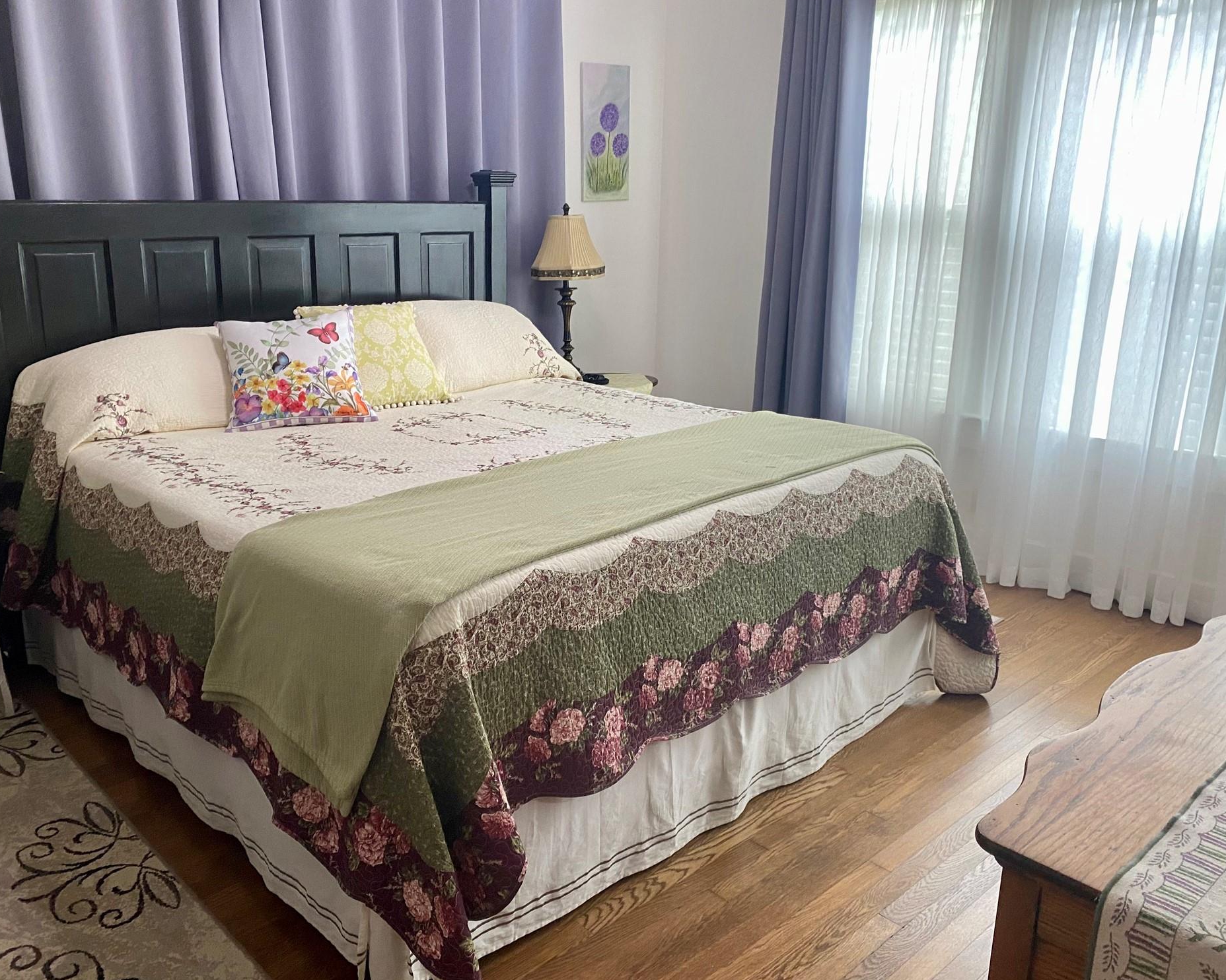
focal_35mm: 28
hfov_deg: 62.1
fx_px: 1016
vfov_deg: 51.5
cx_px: 563
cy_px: 496
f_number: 1.8
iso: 125
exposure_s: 1/60
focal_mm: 4.25
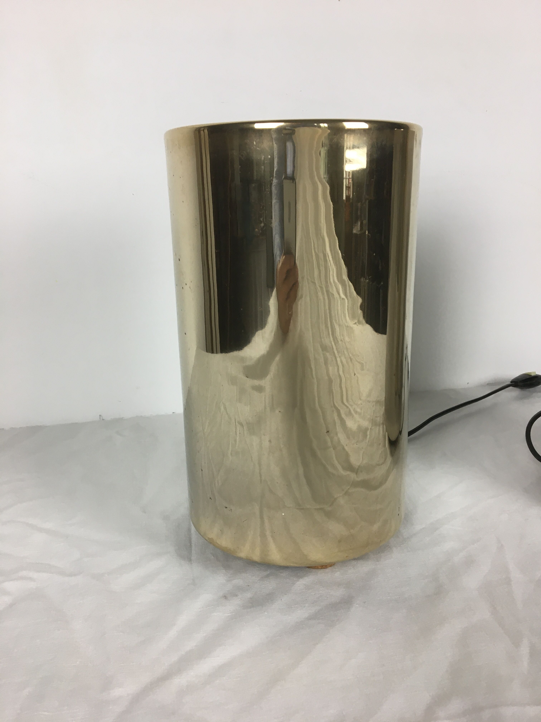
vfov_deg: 61.7
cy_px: 361
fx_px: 604
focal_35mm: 29
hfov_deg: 48.2
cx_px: 270
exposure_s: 1/33
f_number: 2.2
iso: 25
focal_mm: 4.15
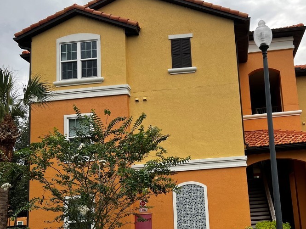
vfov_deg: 35.7
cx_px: 210
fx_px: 353
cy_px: 145
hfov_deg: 45.9
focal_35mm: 40
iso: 50
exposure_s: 1/674
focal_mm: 5.7
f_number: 1.5
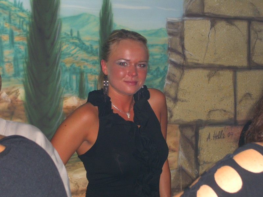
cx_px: 132
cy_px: 98
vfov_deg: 18.4
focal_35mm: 80
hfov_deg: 24.4
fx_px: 608
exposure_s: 1/60
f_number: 4.4
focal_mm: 16.6
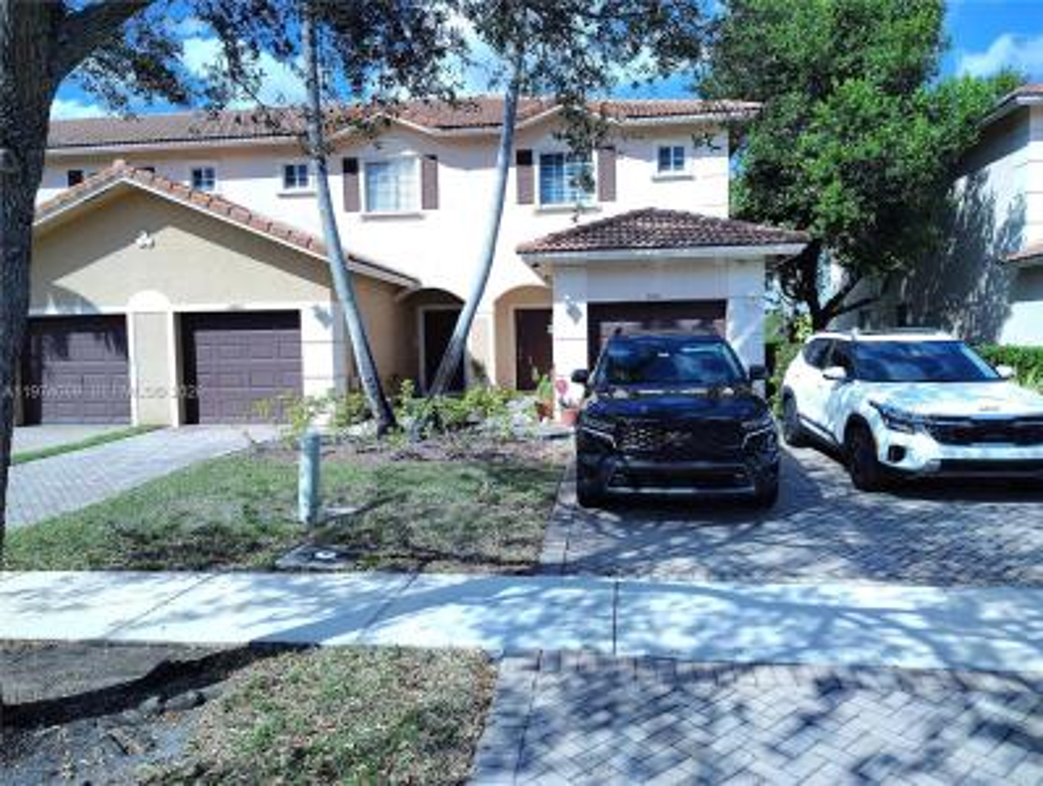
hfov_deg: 71.5
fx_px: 724
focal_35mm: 24
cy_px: 393
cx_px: 522
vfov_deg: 57.0
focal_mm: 5.56
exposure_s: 1/852
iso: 100
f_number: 1.8
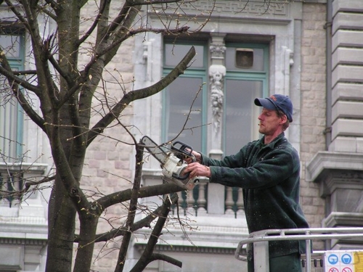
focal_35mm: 380
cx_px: 182
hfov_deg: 5.2
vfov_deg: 3.9
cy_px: 136
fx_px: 3985
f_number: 3.7
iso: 125
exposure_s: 1/400
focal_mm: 63
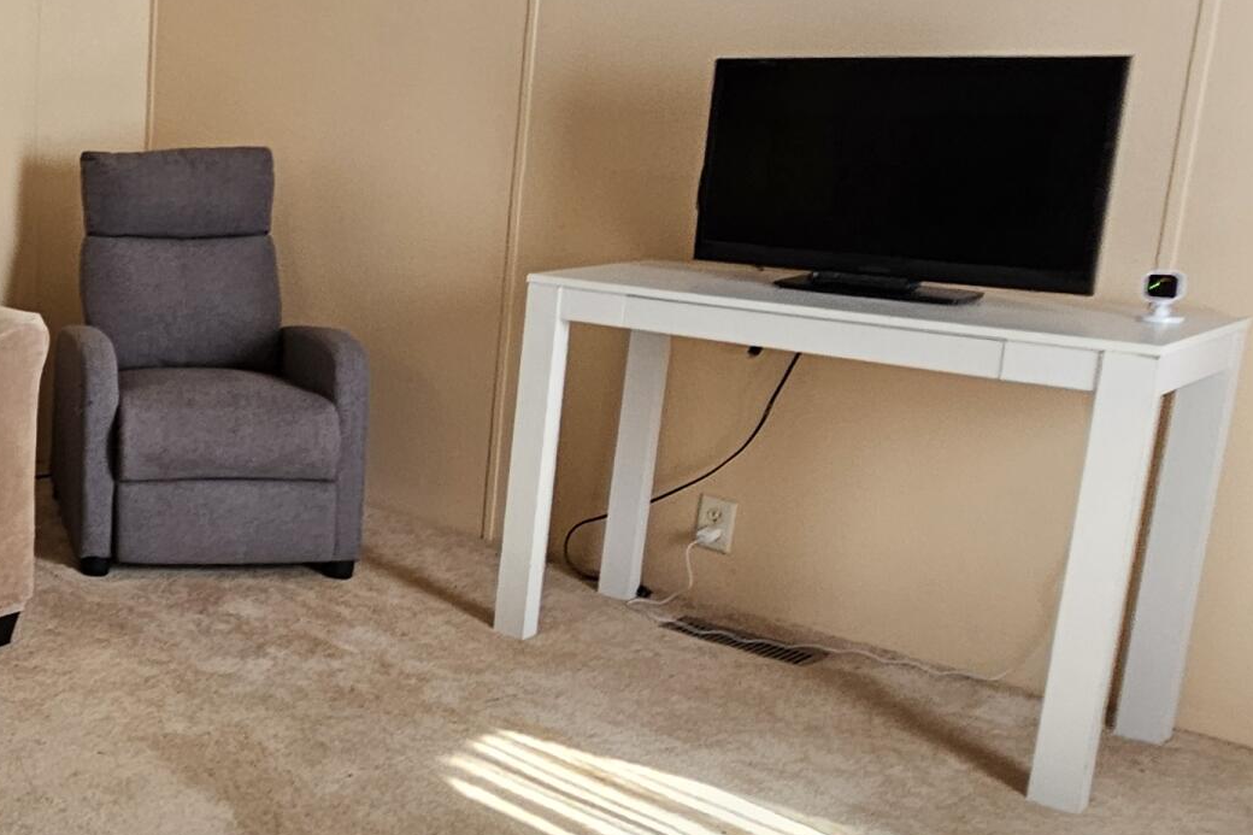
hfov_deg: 39.5
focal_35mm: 39
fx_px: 1357
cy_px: 376
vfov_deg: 34.2
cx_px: -155
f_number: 2.2
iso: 80
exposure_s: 1/60
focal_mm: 2.2
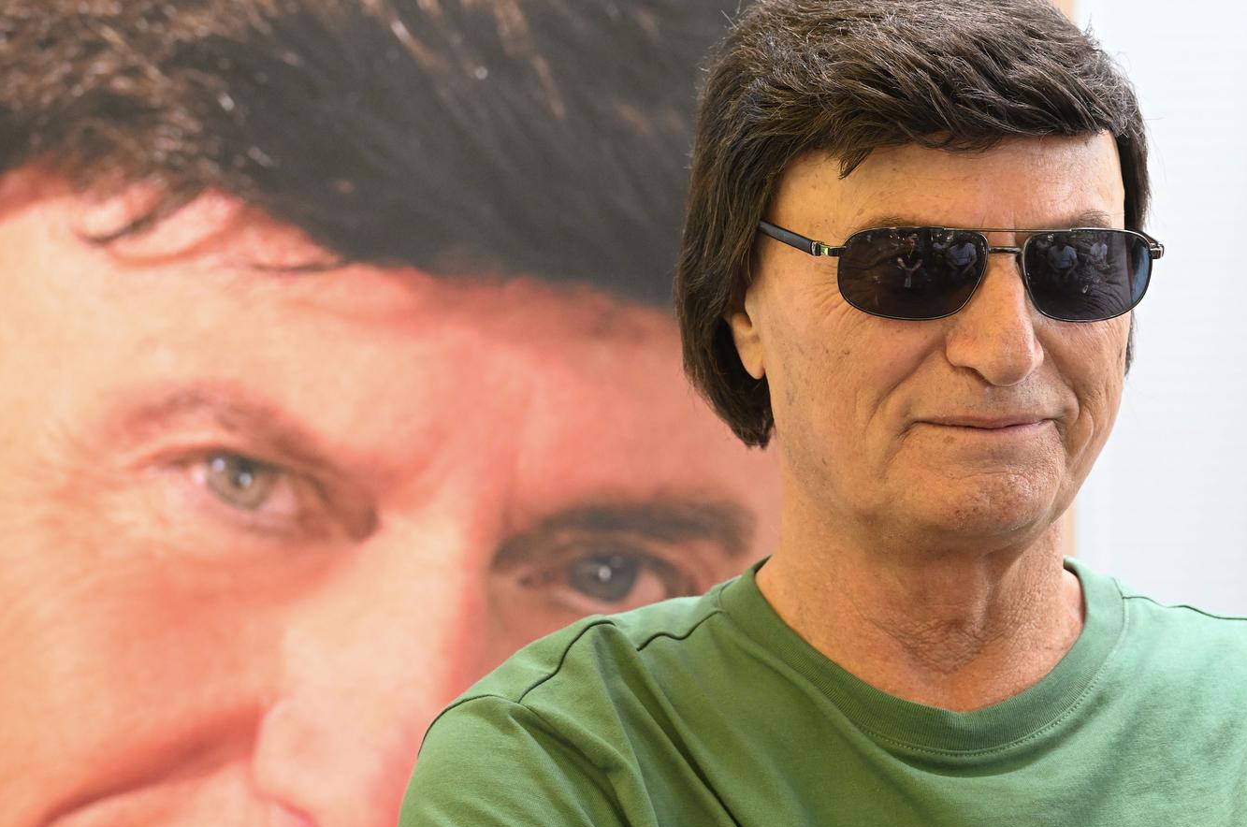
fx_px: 8299
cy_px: 466
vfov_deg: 5.7
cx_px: 673
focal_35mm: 240
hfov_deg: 8.6
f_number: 7.1
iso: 3200
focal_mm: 200
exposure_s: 1/200
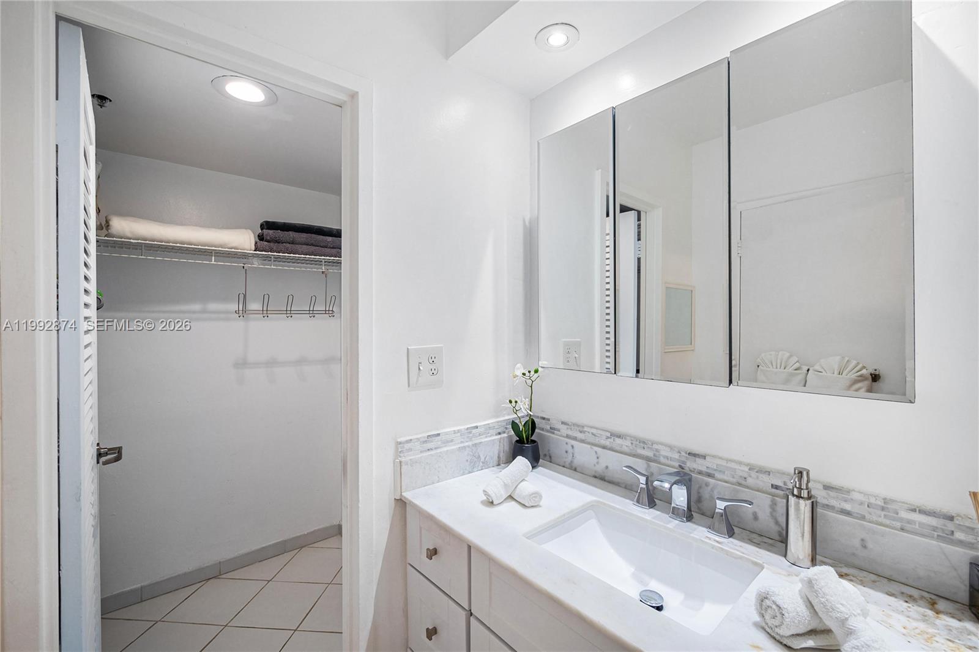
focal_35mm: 14
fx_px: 381
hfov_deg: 104.3
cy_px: 326
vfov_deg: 81.2
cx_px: 490
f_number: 4
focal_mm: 7
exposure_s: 1/25
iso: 100
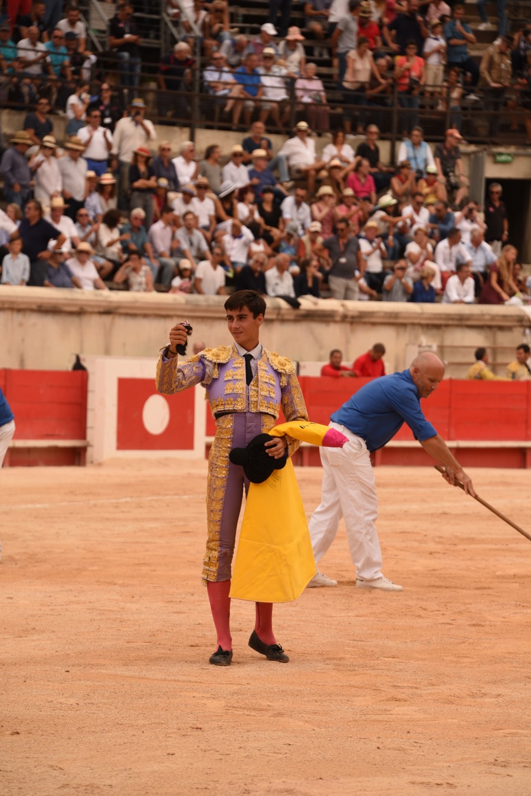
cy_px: 398
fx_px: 3980
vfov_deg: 11.4
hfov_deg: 7.6
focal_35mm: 180
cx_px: 266
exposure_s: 1/800
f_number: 6.3
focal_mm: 180
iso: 400
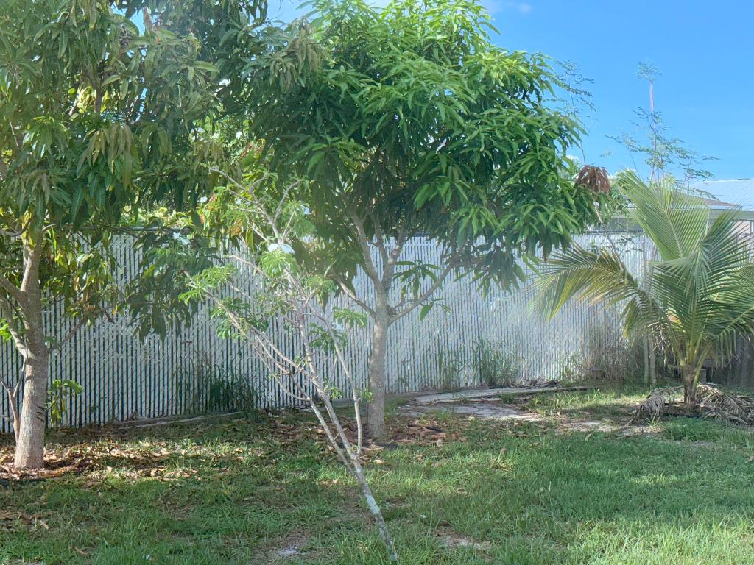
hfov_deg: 36.8
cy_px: 282
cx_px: 377
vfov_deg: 28.0
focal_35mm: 52
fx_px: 1133
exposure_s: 1/5076
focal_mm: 5.96
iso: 25
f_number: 1.6
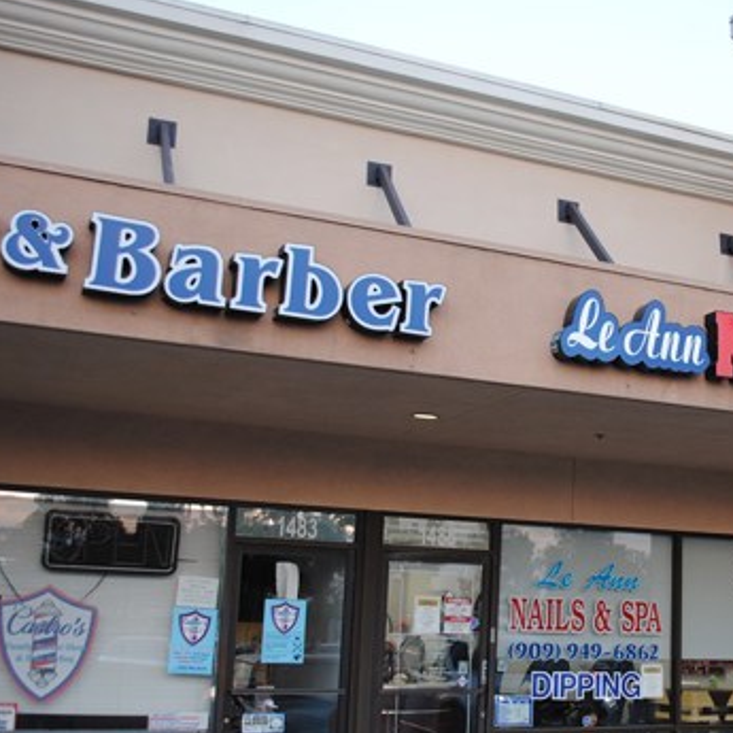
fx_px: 1246
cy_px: 393
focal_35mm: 52
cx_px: 593
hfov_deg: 31.9
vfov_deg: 32.8
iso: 200
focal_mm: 22
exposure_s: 1/60
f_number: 4
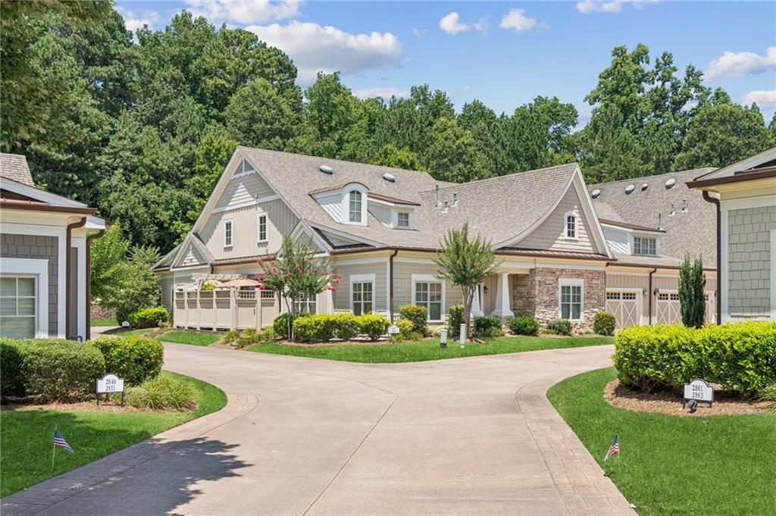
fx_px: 754
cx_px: 388
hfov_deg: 54.5
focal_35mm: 35
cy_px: 258
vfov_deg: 37.8
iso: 100
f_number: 8
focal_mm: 35
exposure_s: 1/200
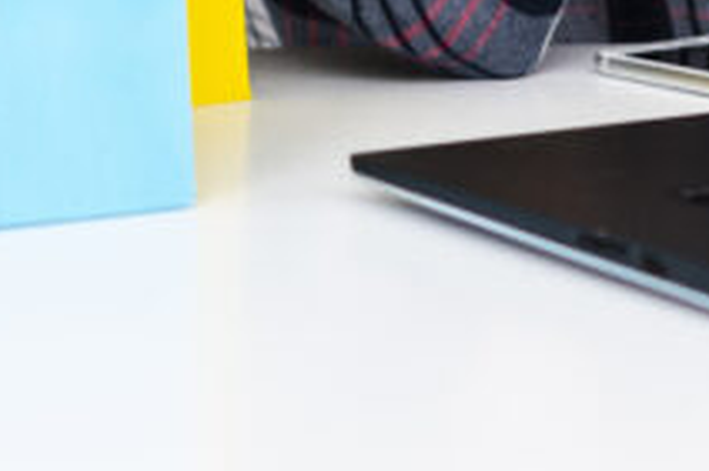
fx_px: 4762
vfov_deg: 5.5
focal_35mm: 242
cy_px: -550
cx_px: 759
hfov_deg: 8.5
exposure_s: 1/160
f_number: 2.8
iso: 250
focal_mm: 50
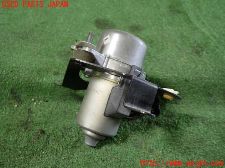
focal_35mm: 30
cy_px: 84
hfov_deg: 60.0
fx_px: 195
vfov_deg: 46.8
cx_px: 112
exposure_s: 1/50
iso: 200
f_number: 2.3
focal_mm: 5.4
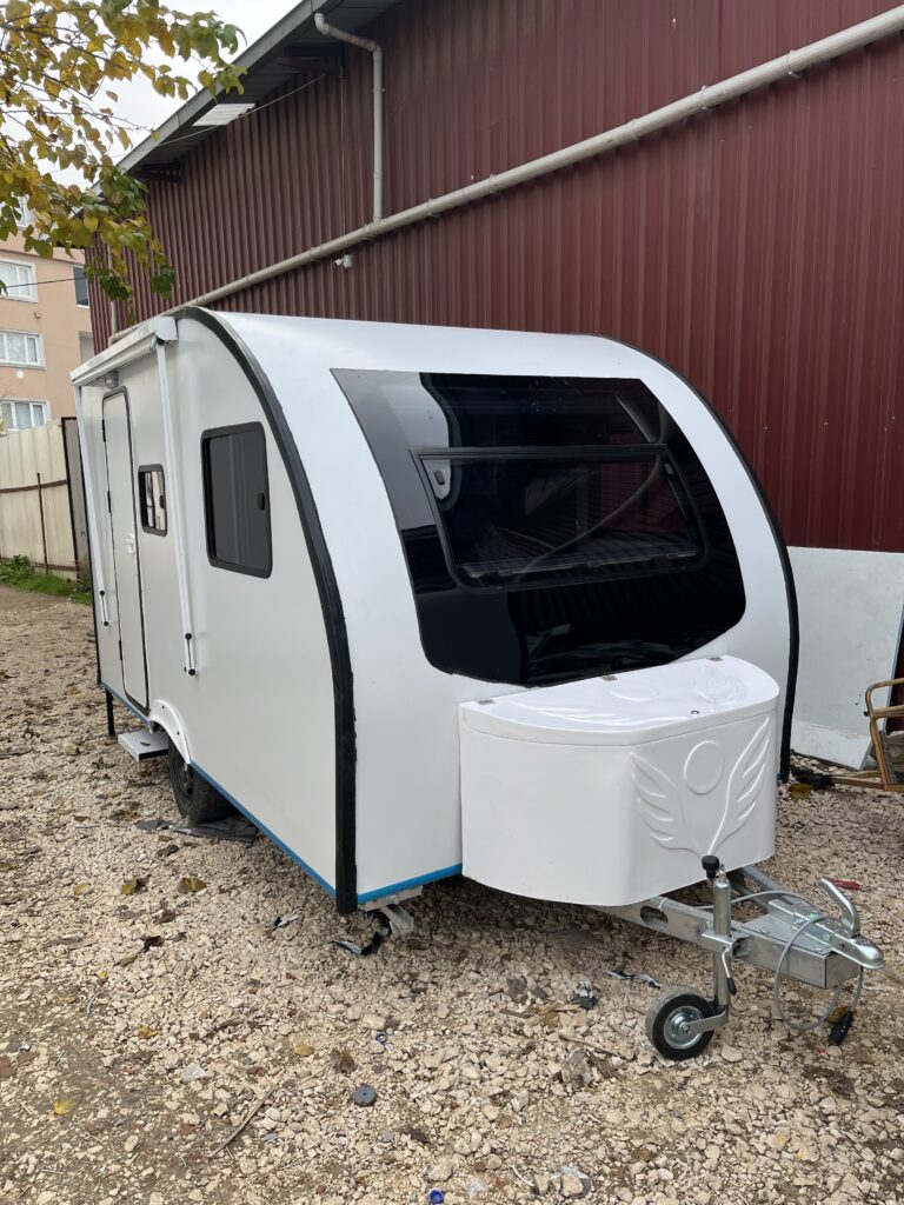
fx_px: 905
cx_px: 452
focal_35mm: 26
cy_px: 602
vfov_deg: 67.3
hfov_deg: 53.1
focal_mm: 5.1
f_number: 1.6
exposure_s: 1/913
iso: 50
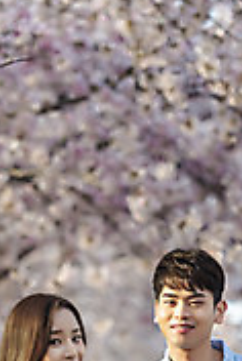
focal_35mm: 306
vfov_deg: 6.7
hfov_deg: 4.5
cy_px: 349
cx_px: 159
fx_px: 3073
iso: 100
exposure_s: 1/640
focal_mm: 135
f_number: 2.8
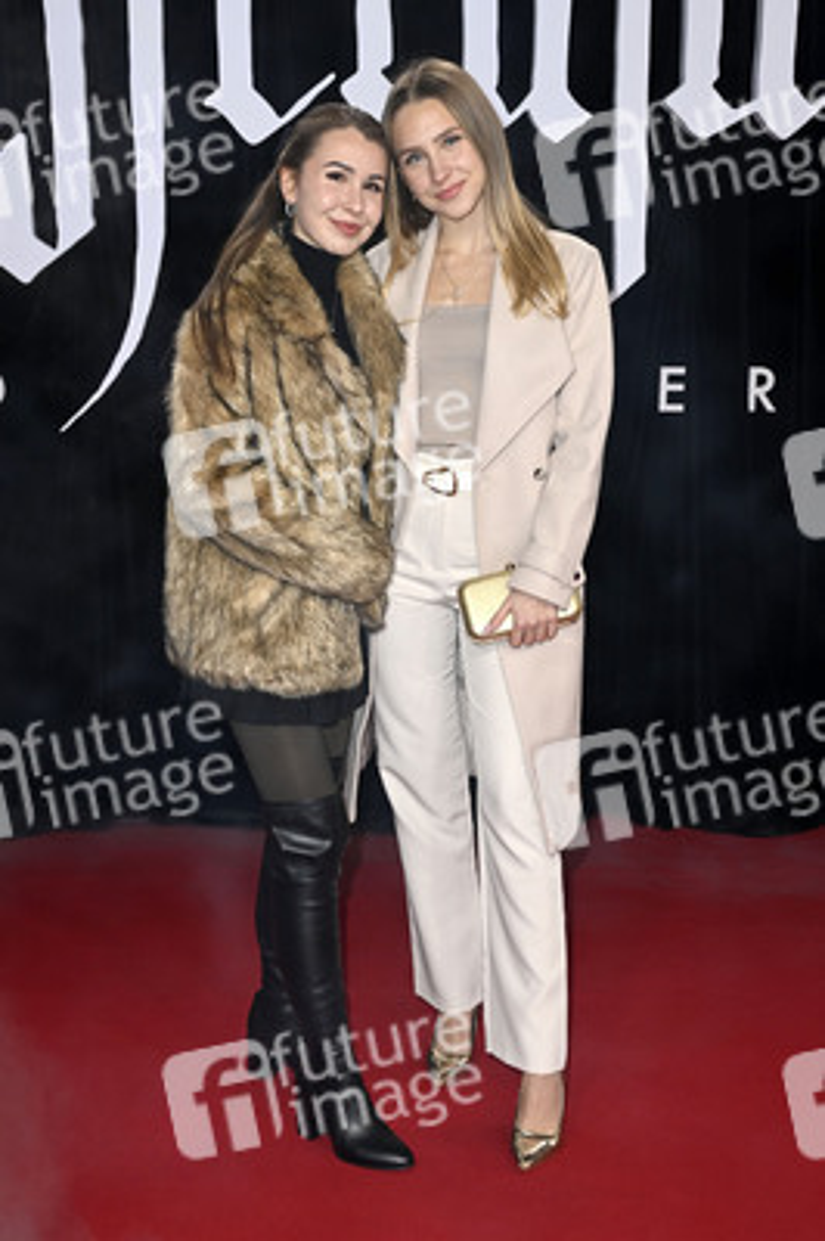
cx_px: 412
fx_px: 1722
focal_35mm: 50
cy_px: 620
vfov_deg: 39.6
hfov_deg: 26.9
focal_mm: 50
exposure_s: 1/250
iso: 1250
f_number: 5.6
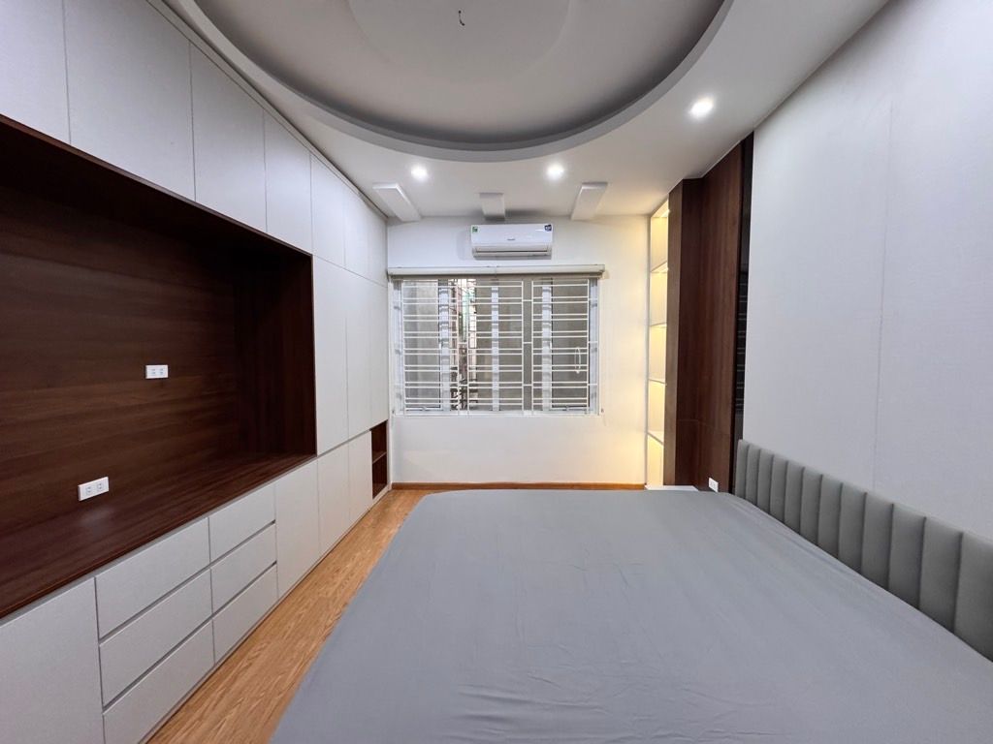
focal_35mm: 14
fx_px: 402
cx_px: 496
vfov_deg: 85.7
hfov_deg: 102.1
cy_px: 372
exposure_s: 1/100
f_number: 2.2
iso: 320
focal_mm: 2.22
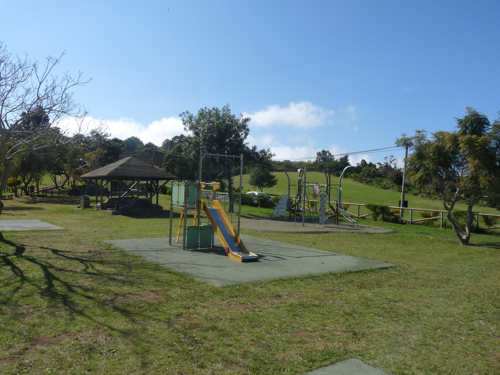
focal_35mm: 27
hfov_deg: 65.3
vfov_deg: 51.4
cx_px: 250
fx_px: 390
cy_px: 188
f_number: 5
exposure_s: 1/640
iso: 100
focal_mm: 4.8
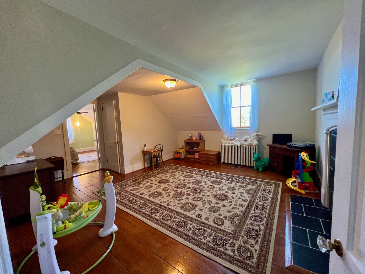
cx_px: 182
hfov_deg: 106.2
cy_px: 137
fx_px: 137
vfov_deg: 89.9
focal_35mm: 13
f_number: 1.8
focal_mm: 1.57
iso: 320
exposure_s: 1/60
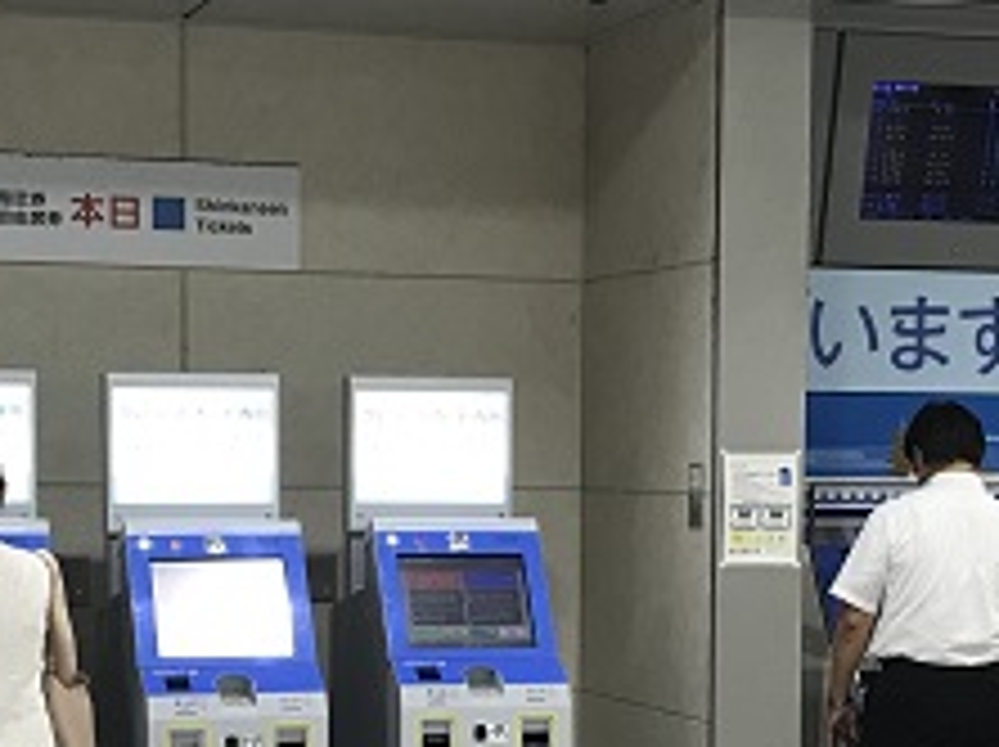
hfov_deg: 19.5
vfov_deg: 14.5
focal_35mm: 101
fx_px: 2912
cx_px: 585
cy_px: 612
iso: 25
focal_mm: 3.99
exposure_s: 1/30
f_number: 1.8
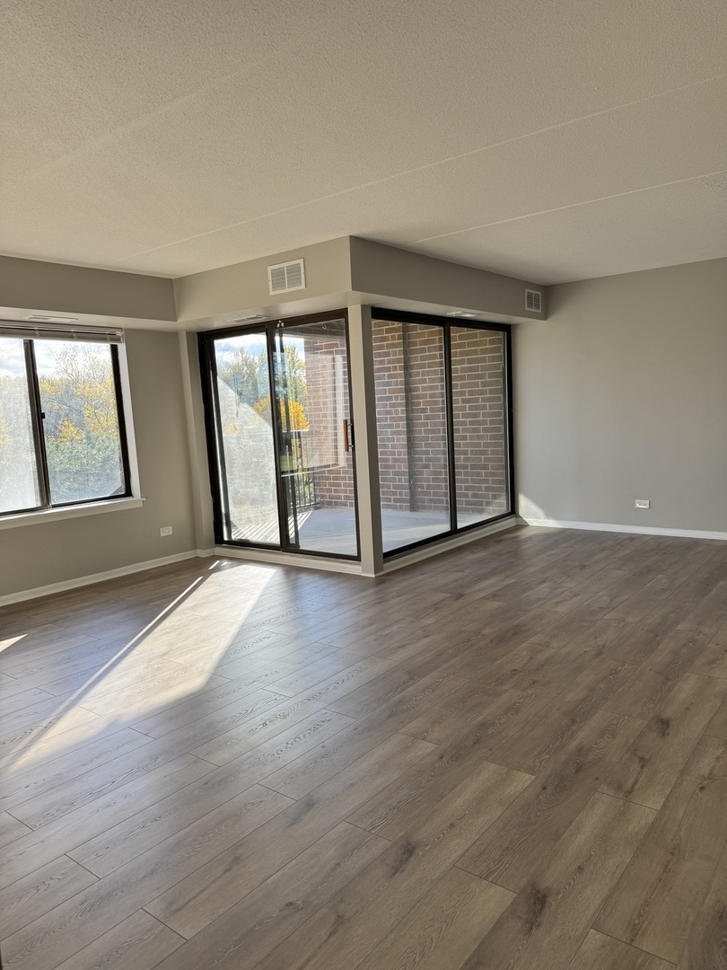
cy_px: 485
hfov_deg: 56.8
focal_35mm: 24
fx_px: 672
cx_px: 364
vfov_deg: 71.6
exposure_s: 1/544
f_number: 1.78
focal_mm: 6.76
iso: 80
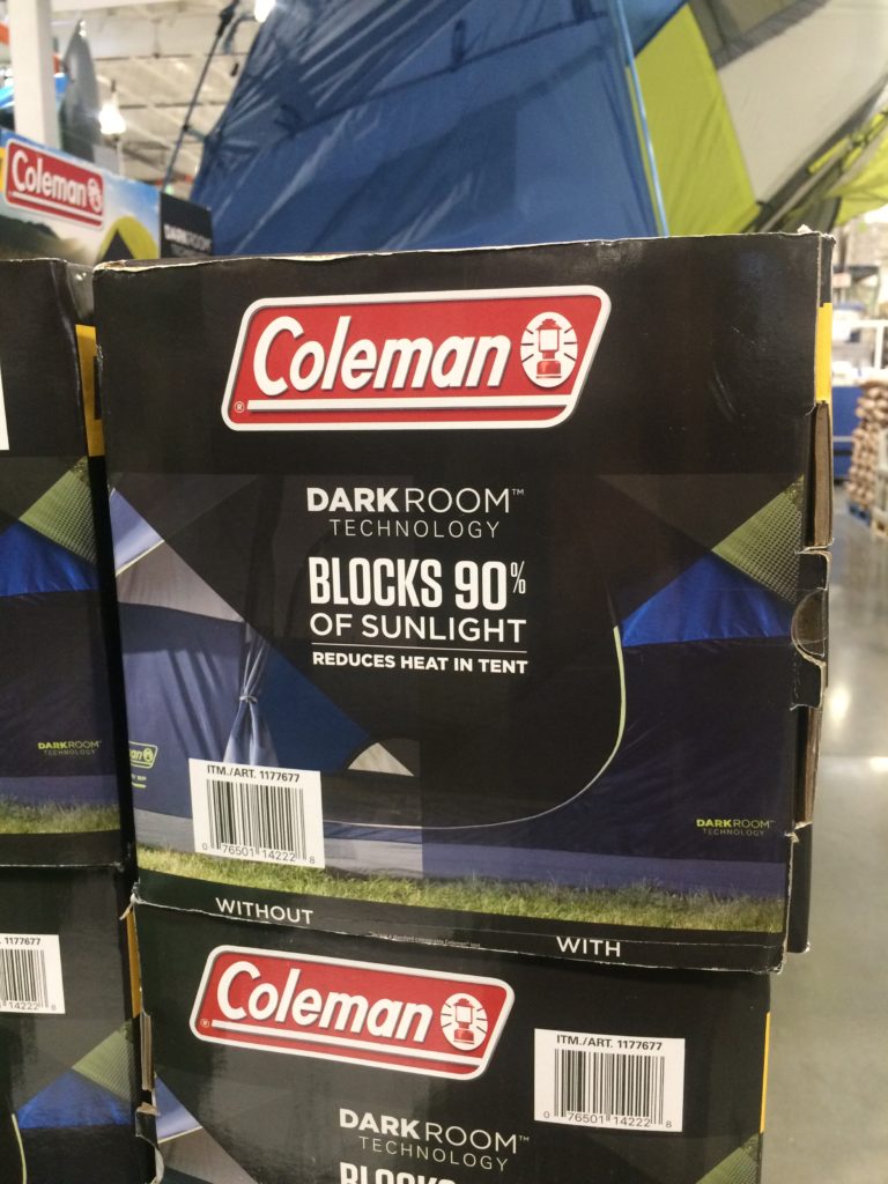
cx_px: 444
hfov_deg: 48.2
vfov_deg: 61.7
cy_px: 592
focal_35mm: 29
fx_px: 992
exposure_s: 1/30
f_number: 2.2
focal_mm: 4.15
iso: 160
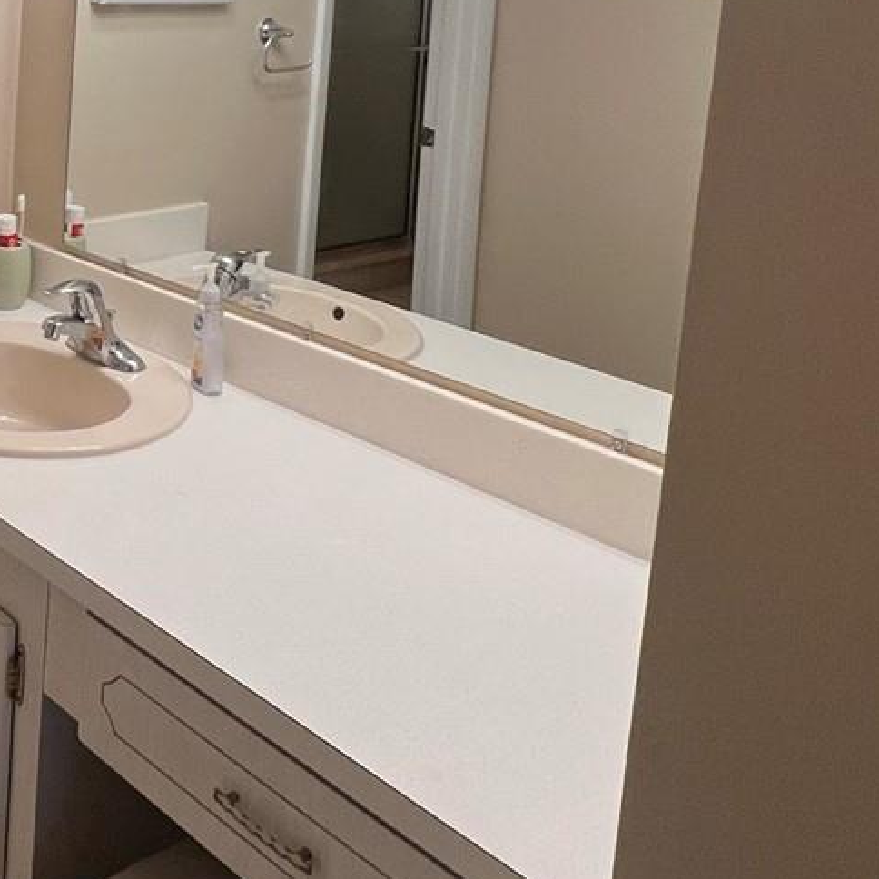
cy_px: 76
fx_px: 1092
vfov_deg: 40.3
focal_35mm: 38
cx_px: -69
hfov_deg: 37.4
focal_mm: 1.57
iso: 64
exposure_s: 1/120
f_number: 1.8
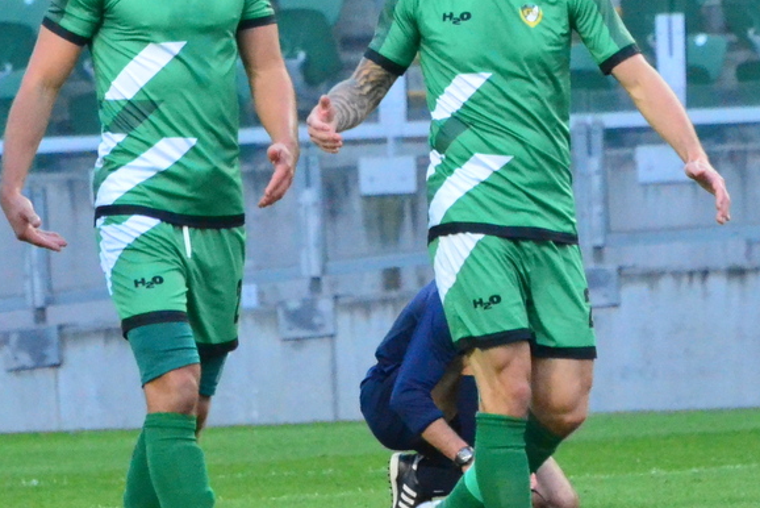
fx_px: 15777
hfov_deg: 2.8
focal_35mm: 747
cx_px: 268
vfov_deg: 1.8
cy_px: 172
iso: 6400
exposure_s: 1/1000
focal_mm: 240
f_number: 7.1
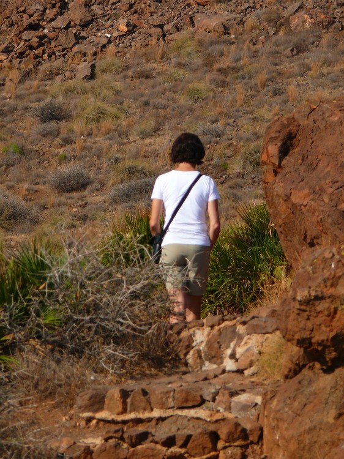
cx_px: 172
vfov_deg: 4.7
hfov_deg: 3.5
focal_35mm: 420
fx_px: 5568
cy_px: 230
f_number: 5.6
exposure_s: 1/200
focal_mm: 88.8
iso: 100
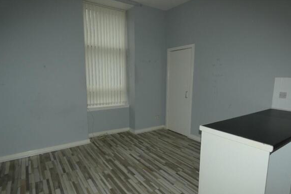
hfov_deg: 81.2
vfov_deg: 59.4
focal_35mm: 21
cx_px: 145
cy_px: 105
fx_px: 170
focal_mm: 3.6
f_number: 2.8
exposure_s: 1/60
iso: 80
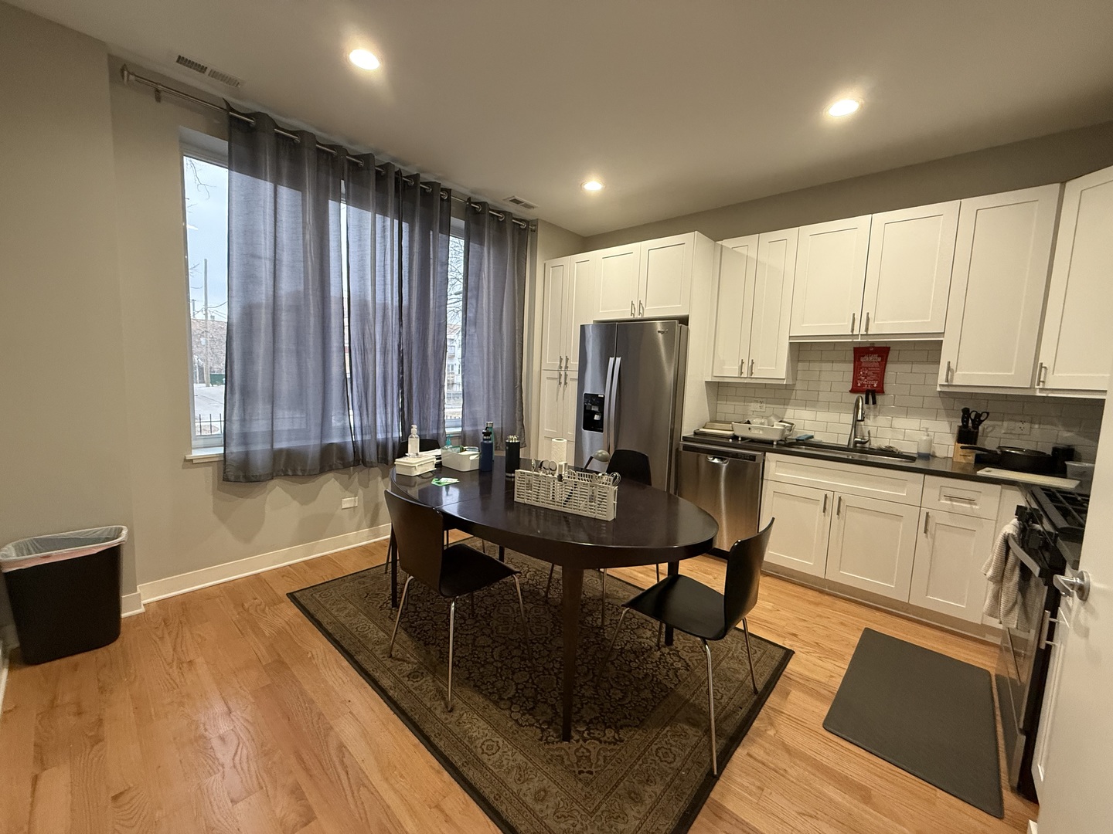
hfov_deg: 102.1
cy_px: 417
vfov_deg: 85.7
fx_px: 450
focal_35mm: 14
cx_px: 556
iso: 400
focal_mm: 2.22
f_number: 2.2
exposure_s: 1/60
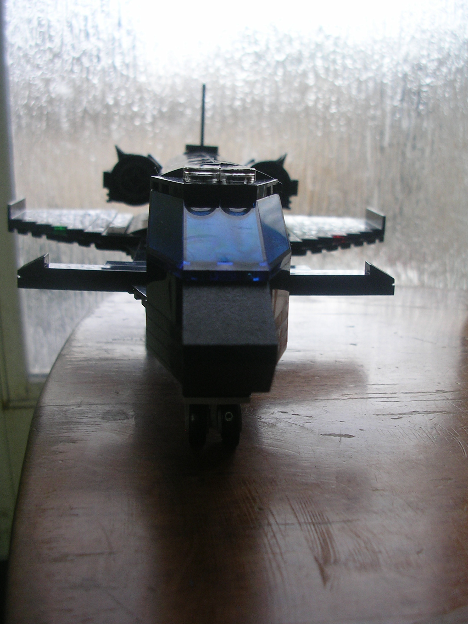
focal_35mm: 38
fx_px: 685
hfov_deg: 37.7
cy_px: 312
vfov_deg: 49.0
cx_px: 234
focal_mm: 5.8
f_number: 2.8
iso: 50
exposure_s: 1/97.4
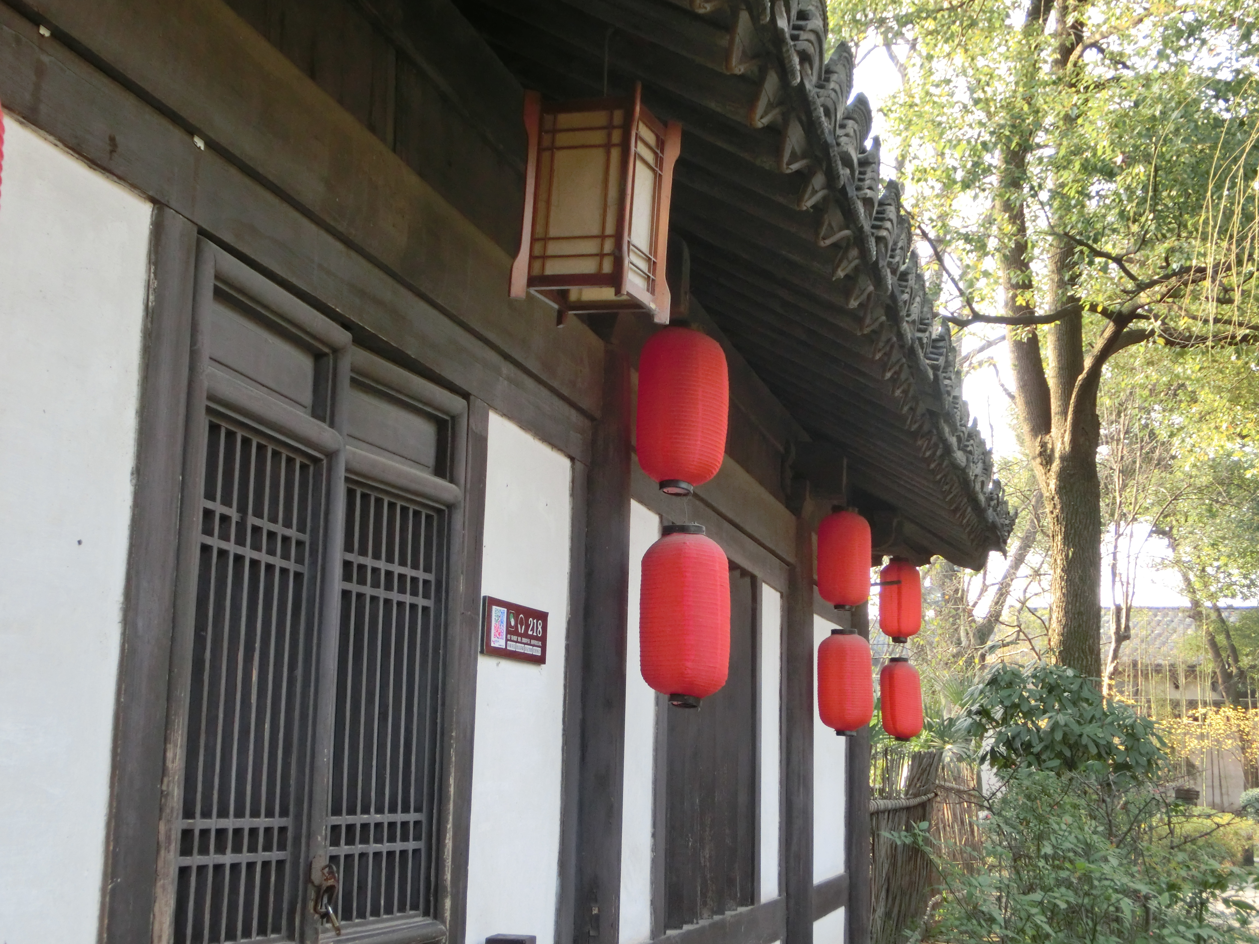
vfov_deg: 30.9
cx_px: 630
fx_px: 1709
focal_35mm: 47
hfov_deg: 40.4
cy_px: 472
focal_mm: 8.29
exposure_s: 1/125
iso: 250
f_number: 4.2
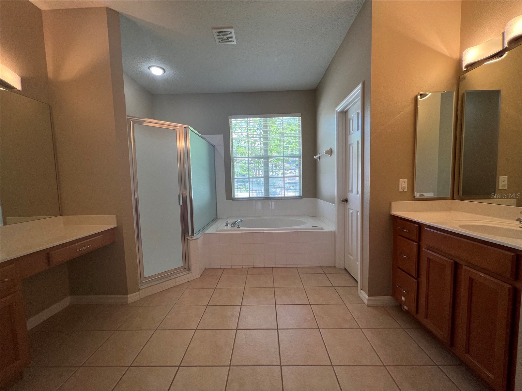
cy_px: 196
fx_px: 196
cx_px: 261
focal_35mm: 13
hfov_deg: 106.2
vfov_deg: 89.9
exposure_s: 1/120
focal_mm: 1.57
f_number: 1.8
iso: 80
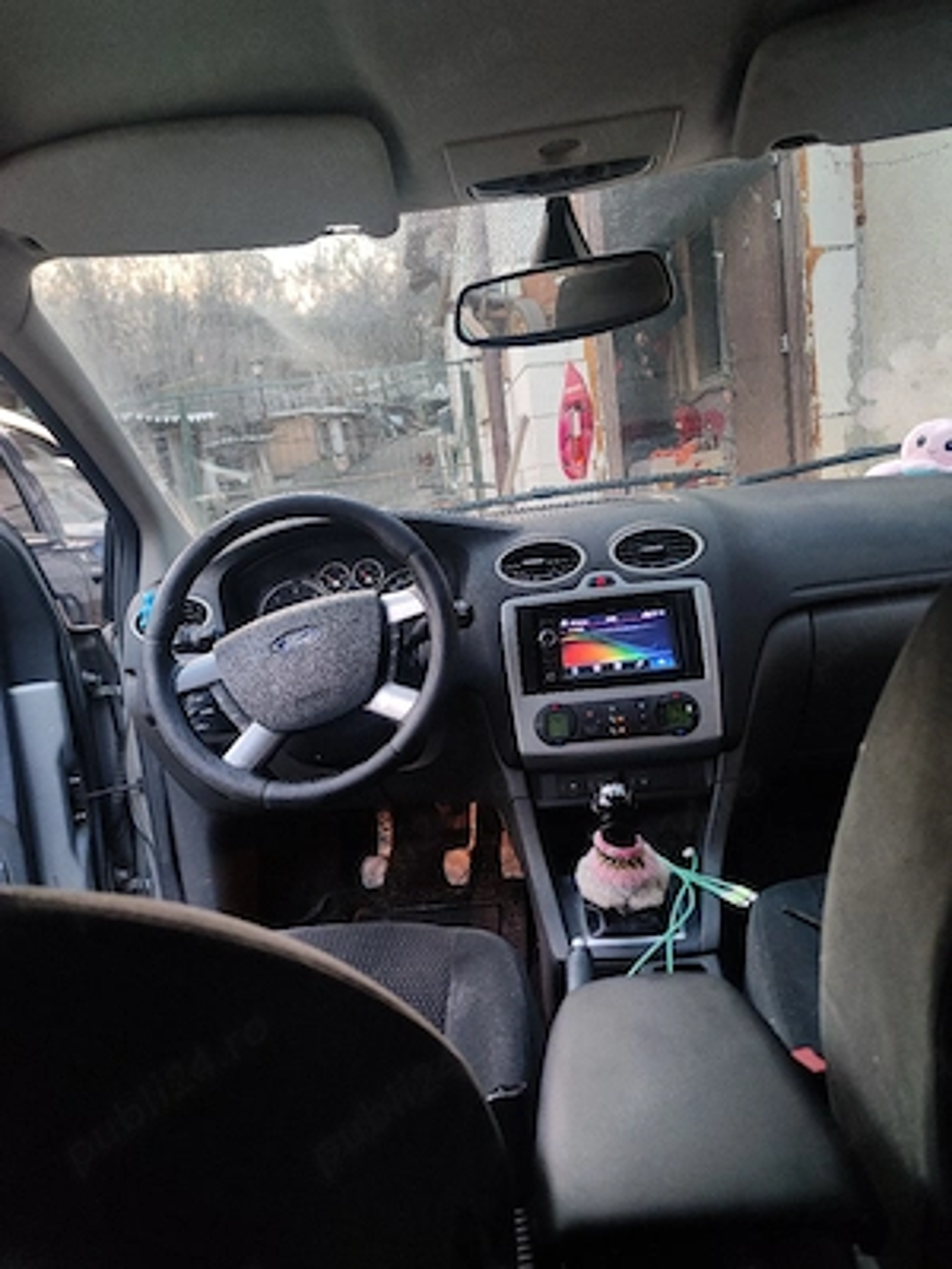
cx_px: 476
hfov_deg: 56.8
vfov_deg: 71.6
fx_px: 880
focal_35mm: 24
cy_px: 634
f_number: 1.69
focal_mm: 6.72
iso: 99
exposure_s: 1/50
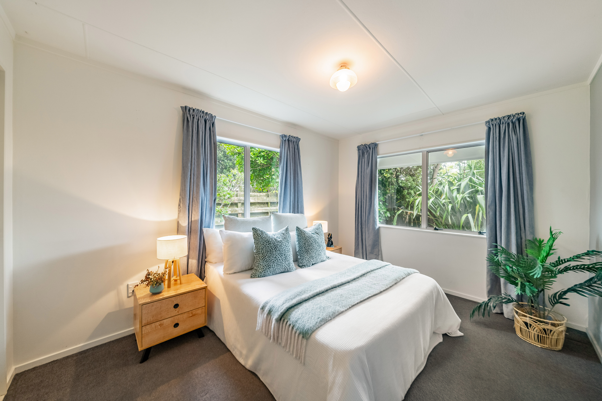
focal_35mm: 12
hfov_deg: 112.6
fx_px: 201
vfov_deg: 90.0
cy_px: 200
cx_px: 301
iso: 640
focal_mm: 12
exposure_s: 1/400
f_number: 4.5
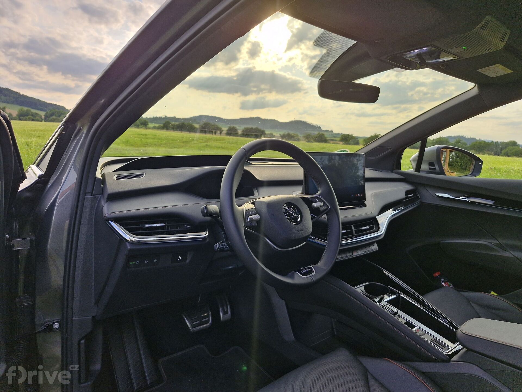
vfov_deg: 58.9
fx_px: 347
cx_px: 261
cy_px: 196
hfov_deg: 73.9
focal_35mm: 23
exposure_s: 1/337
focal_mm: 5.54
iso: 50
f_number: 1.8
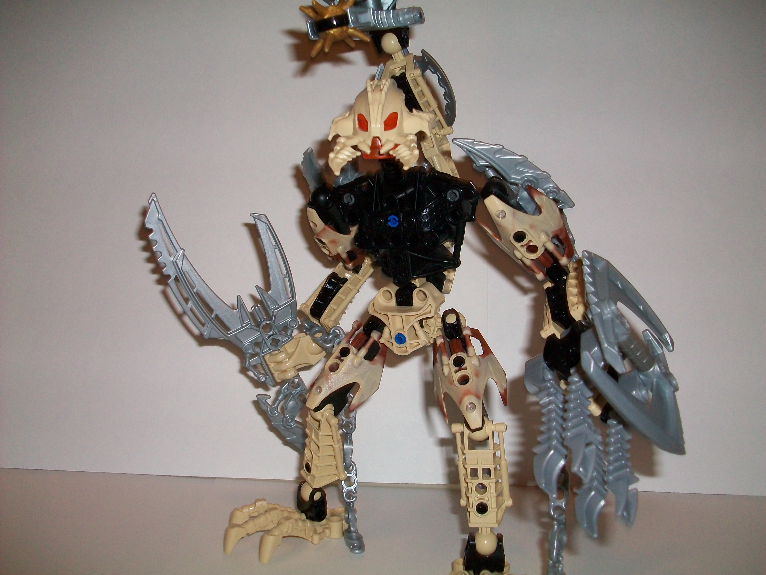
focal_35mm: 34
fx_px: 752
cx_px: 383
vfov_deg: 41.8
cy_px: 288
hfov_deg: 54.0
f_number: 2.8
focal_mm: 5.7
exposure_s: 1/60
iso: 120
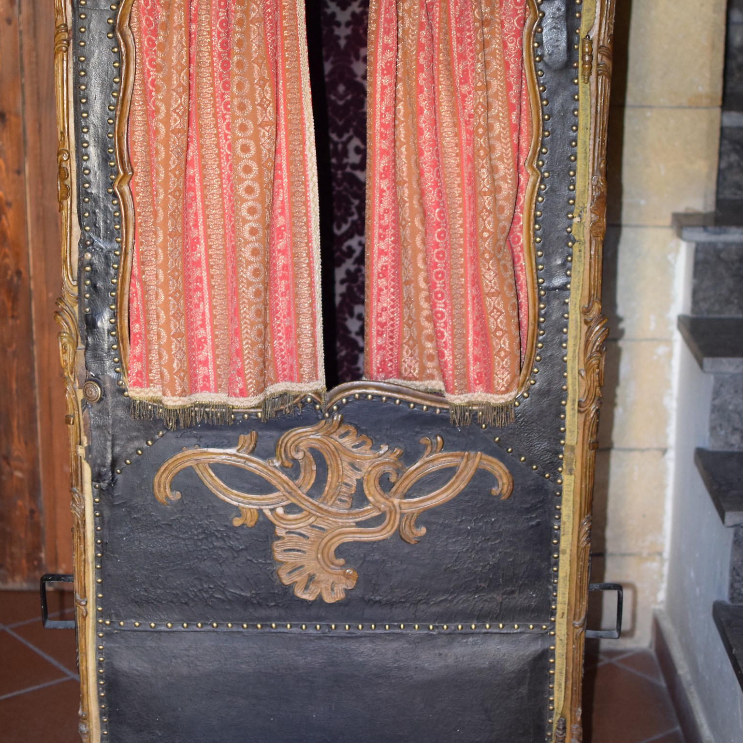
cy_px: 379
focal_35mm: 70
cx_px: 368
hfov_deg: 24.8
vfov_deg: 24.8
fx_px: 1692
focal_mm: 35
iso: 900
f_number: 1.8
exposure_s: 1/60
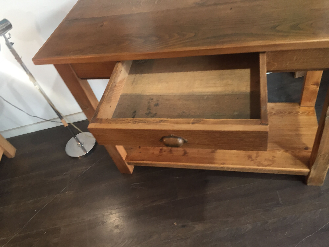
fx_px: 276
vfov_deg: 48.2
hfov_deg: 61.7
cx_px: 164
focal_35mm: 29
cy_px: 124
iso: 100
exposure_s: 1/33
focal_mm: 4.15
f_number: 2.2
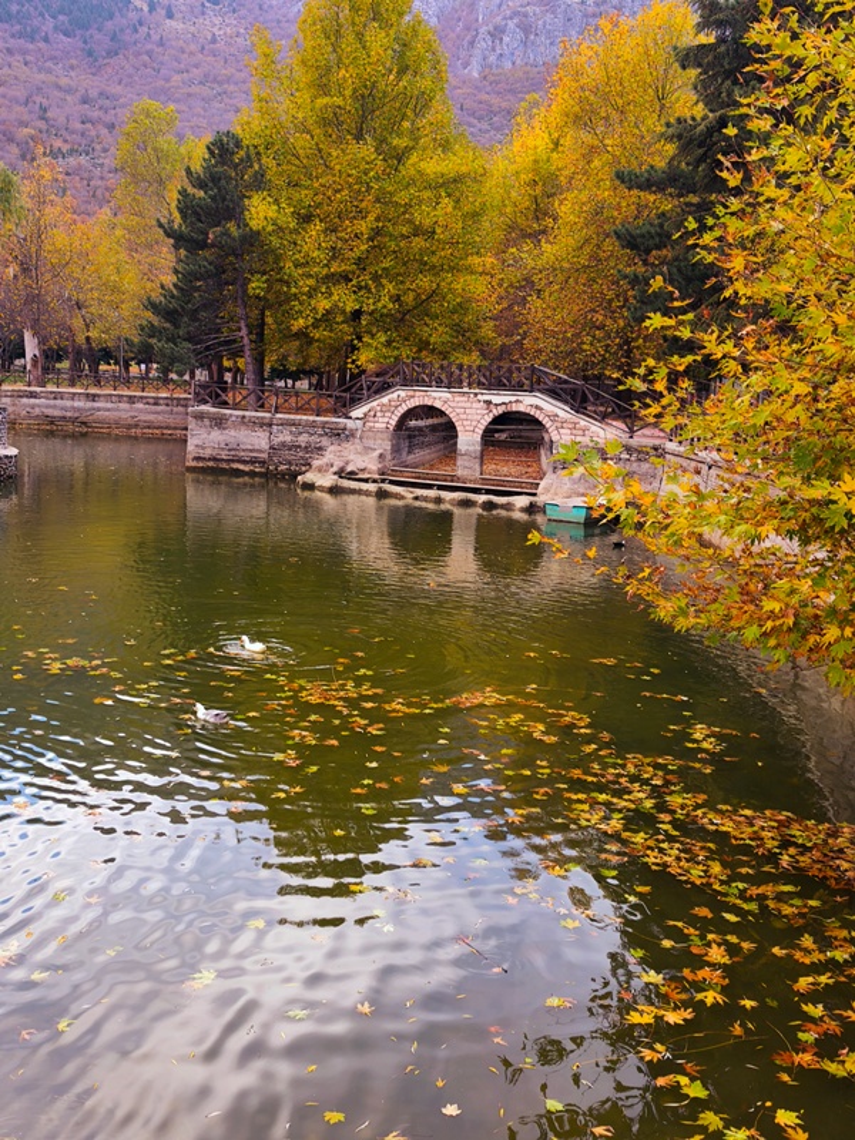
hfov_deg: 40.7
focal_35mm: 35
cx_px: 428
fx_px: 1153
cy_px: 570
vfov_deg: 52.6
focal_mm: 6.57
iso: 80
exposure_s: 1/90
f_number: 1.6
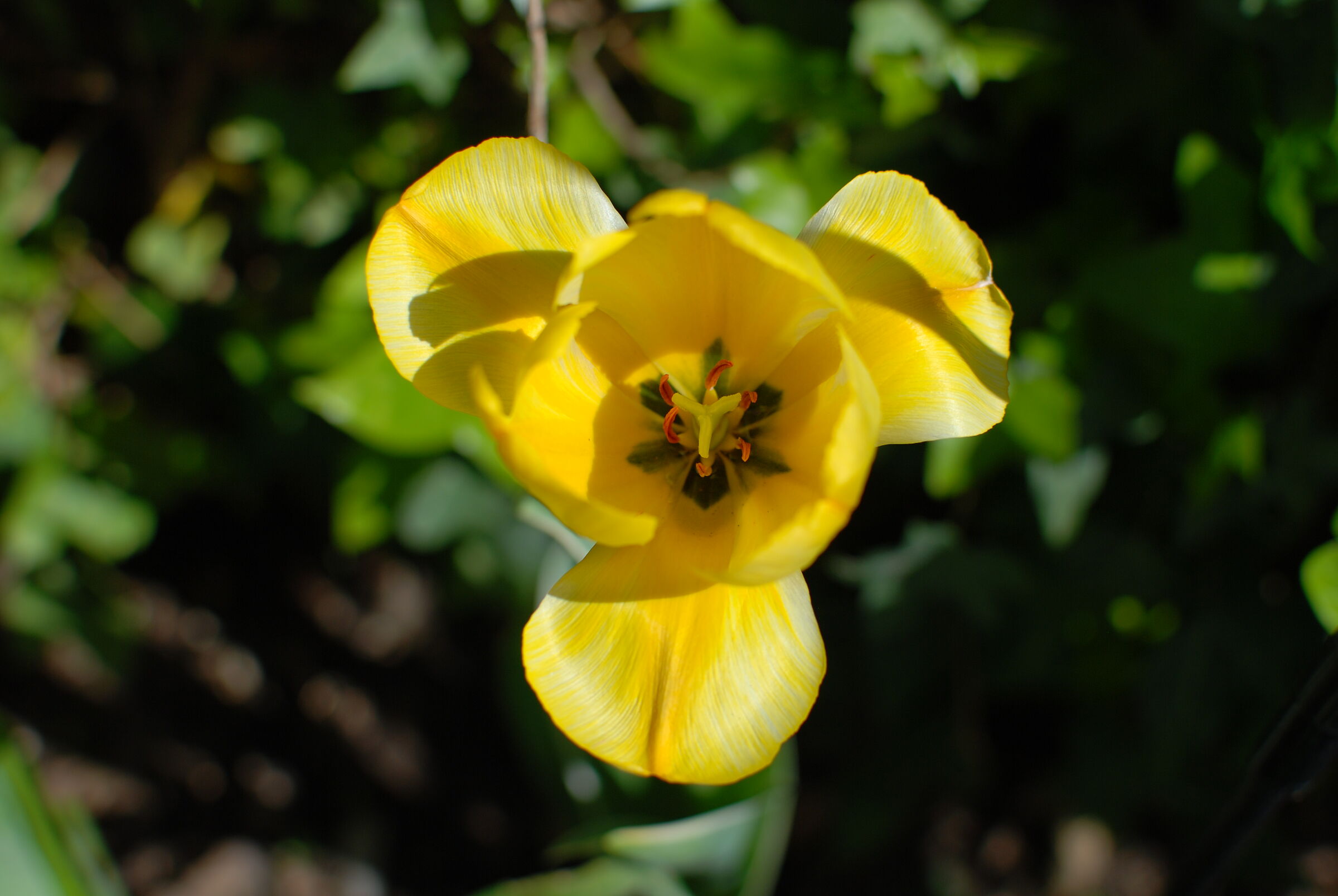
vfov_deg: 25.8
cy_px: 448
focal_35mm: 52
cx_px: 669
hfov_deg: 37.8
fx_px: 1954
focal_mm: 35
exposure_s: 1/1600
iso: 100
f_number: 4
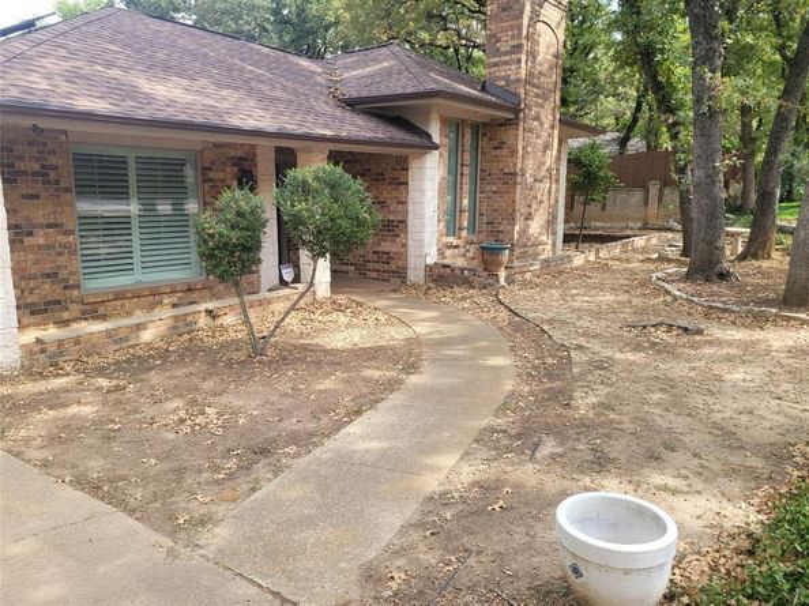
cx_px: 404
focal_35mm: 26
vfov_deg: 53.0
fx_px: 607
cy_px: 303
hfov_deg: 67.3
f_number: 1.8
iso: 40
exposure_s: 1/470
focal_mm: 5.4
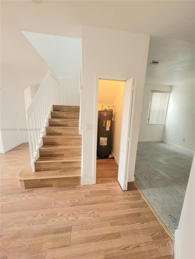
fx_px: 98
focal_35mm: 13
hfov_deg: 89.9
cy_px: 130
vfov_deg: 106.2
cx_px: 98
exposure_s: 1/60.2
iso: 320
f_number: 2.2
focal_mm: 1.74
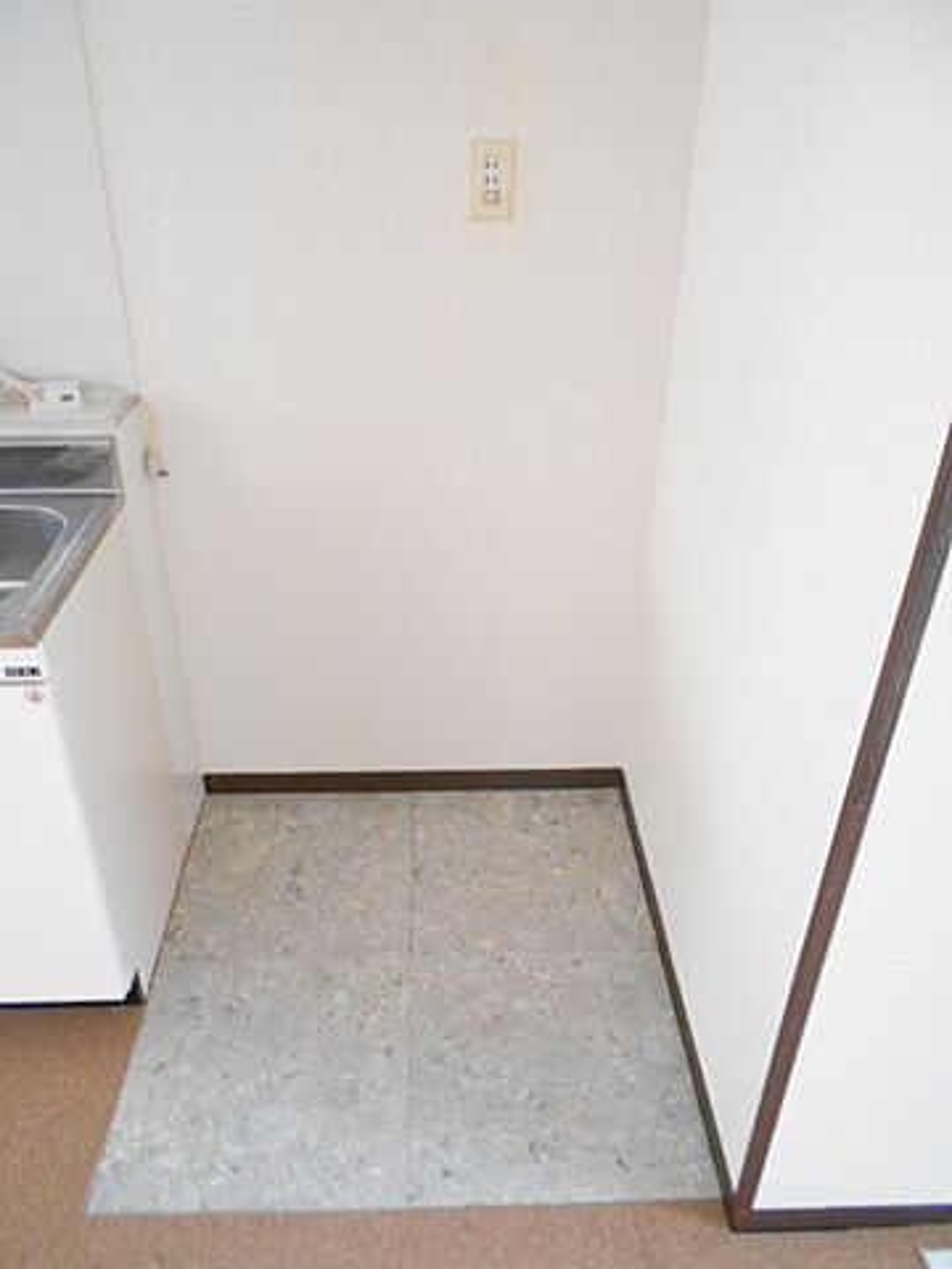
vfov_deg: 67.3
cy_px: 634
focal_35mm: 26
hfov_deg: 53.1
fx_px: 953
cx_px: 476
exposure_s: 1/15
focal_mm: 4.6
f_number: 3.2
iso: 400
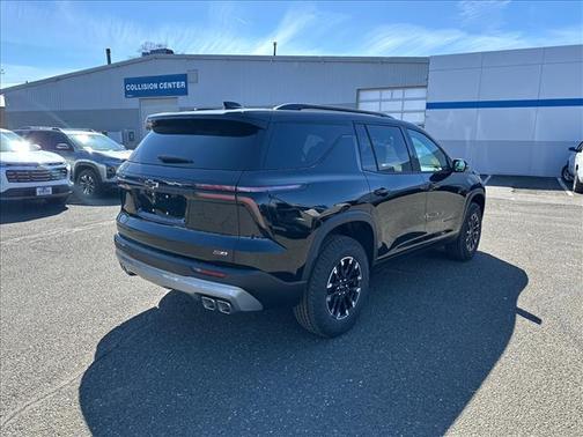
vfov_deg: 56.8
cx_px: 292
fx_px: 404
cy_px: 218
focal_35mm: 24
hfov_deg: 71.6
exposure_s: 1/1072
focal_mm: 6.86
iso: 80
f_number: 1.78
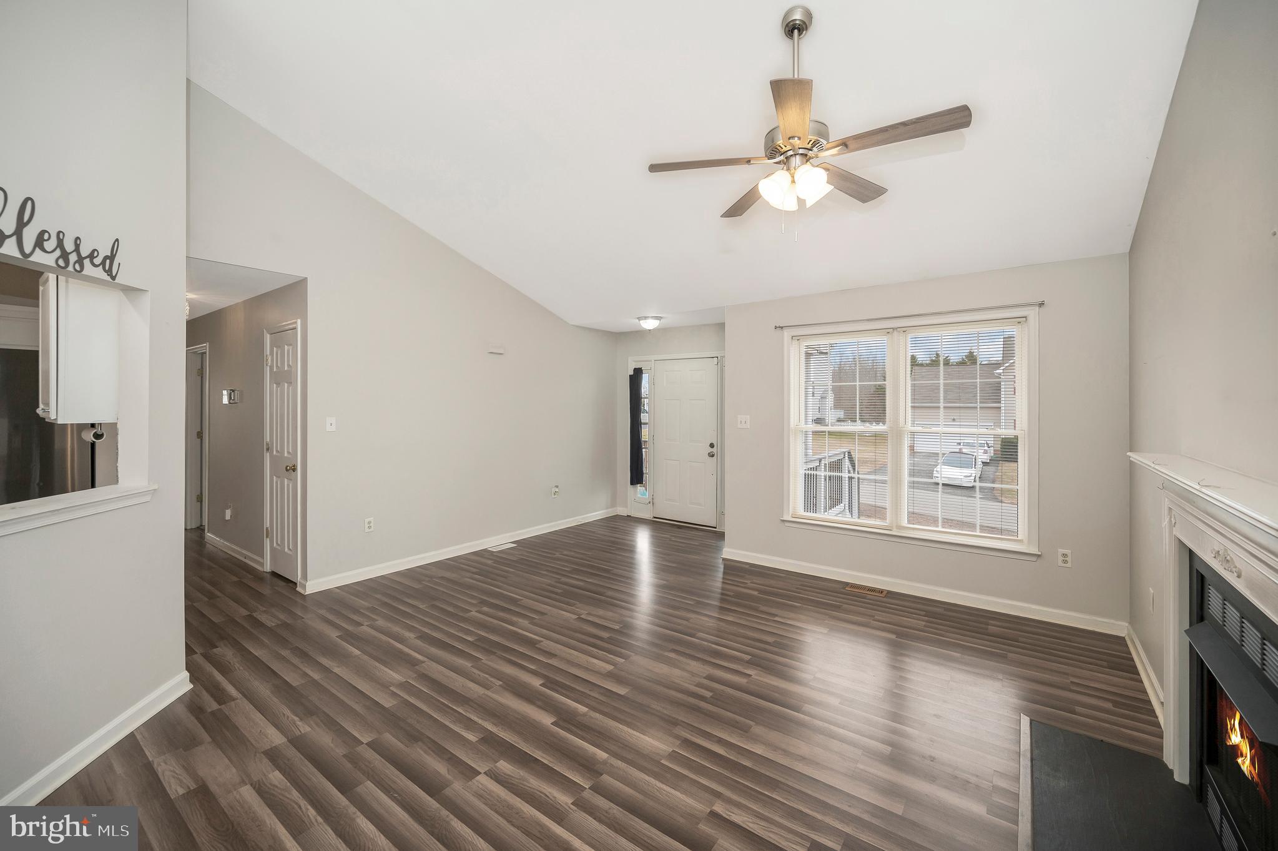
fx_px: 497
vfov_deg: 81.2
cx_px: 639
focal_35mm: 14
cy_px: 426
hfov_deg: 104.3
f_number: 5
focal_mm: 14
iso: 200
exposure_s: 1/100
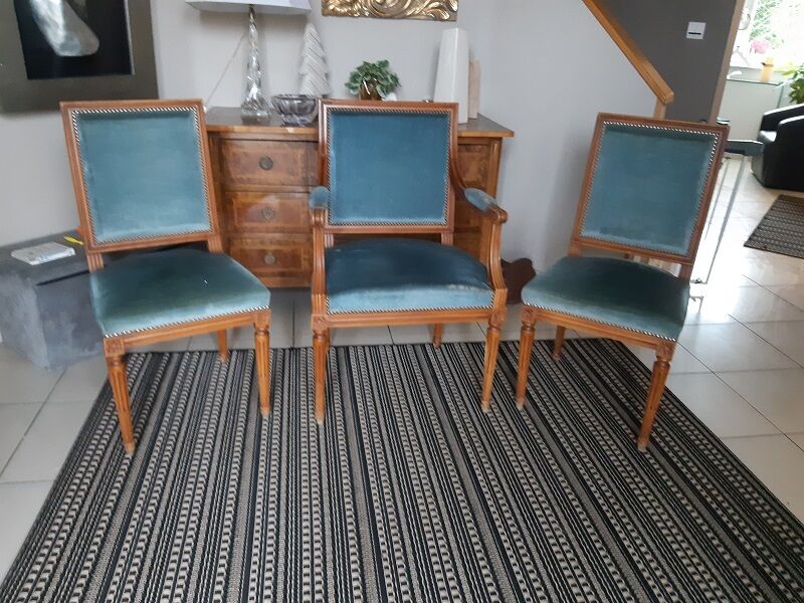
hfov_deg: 67.3
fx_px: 604
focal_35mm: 26
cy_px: 302
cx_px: 402
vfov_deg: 53.1
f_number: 1.7
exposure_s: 1/25
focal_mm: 3.93
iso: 320
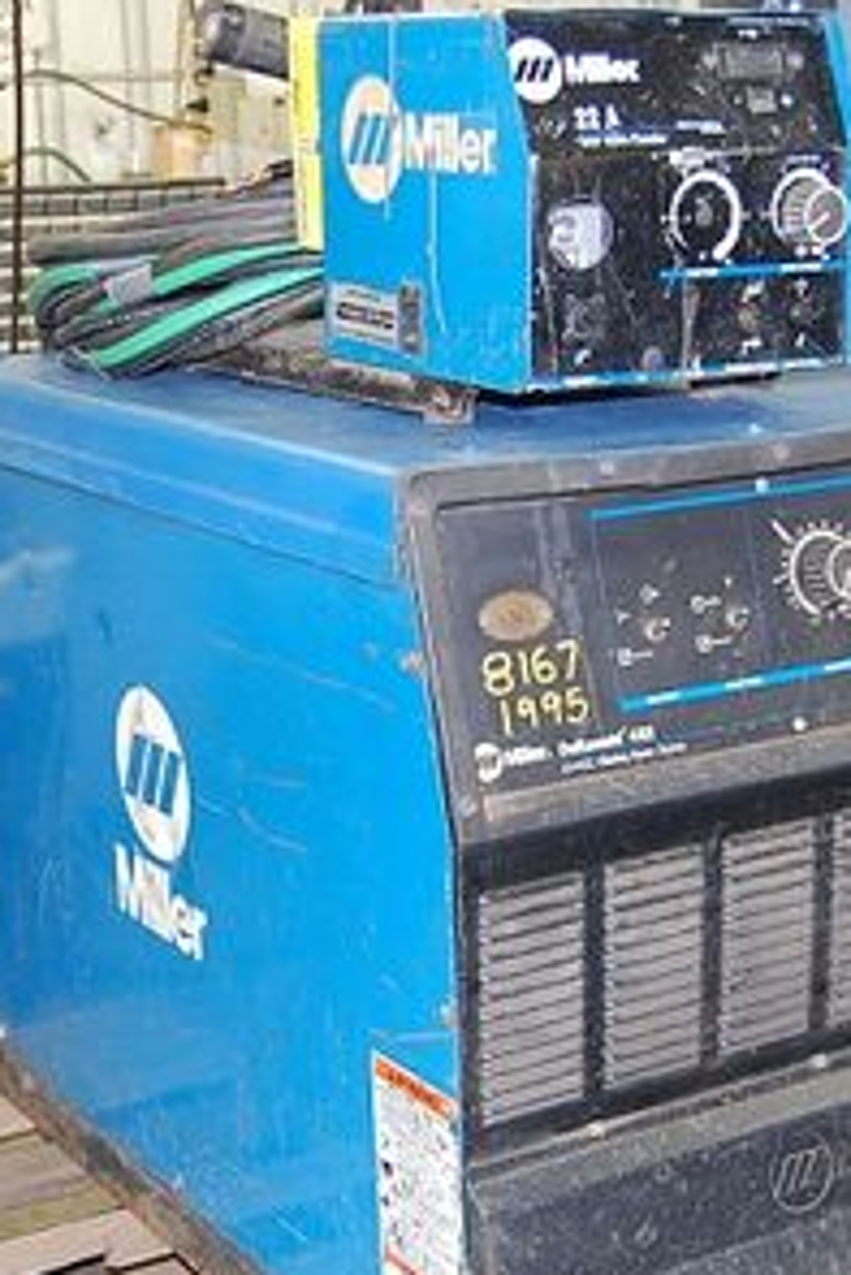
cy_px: 713
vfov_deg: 30.0
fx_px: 2373
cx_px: 497
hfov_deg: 20.3
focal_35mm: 67
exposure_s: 1/60
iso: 400
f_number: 3.8
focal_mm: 22
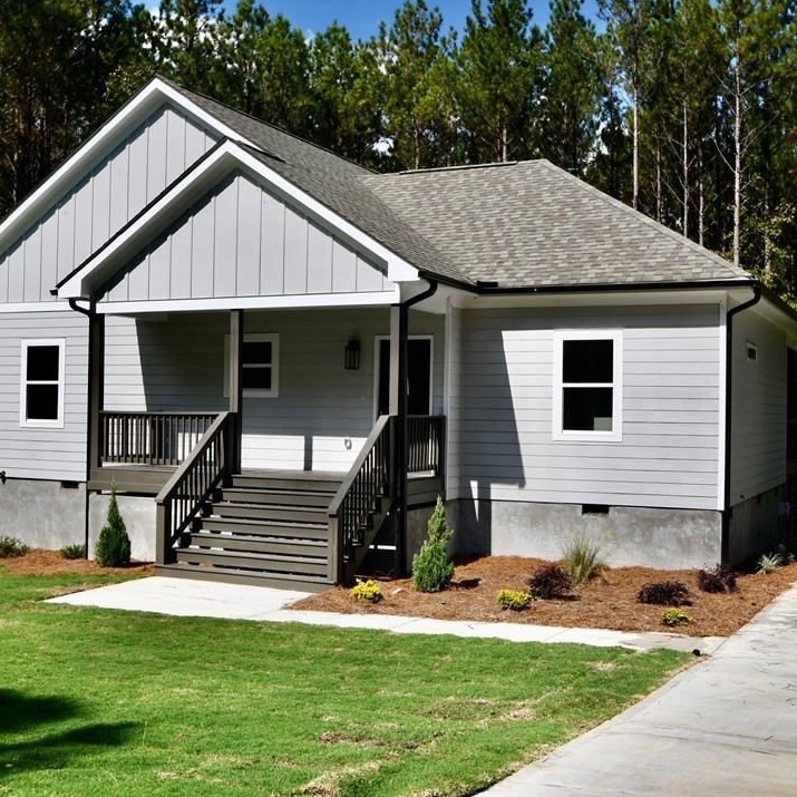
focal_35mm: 40
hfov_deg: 41.8
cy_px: 398
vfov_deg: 41.9
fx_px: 1042
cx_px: 348
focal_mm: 21
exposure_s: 1/320
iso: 100
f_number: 9
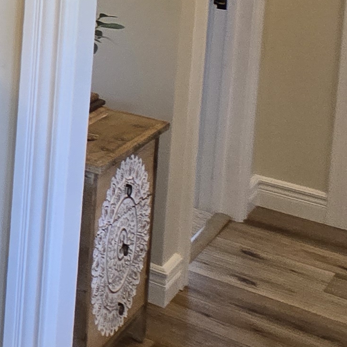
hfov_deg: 13.0
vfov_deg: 23.8
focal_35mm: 63
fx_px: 714
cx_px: -595
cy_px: -113
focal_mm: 2.2
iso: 125
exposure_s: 1/60
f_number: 2.2
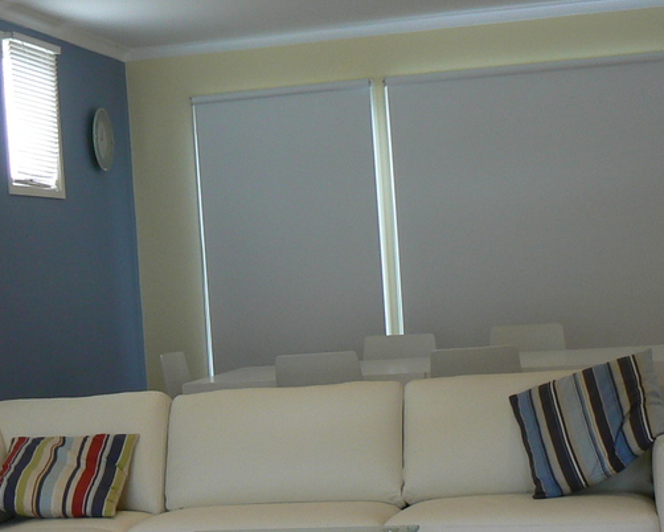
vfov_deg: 18.2
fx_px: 1651
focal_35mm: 84
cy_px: 375
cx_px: 58
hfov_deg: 22.2
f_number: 2.8
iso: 80
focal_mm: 6
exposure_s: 1/30
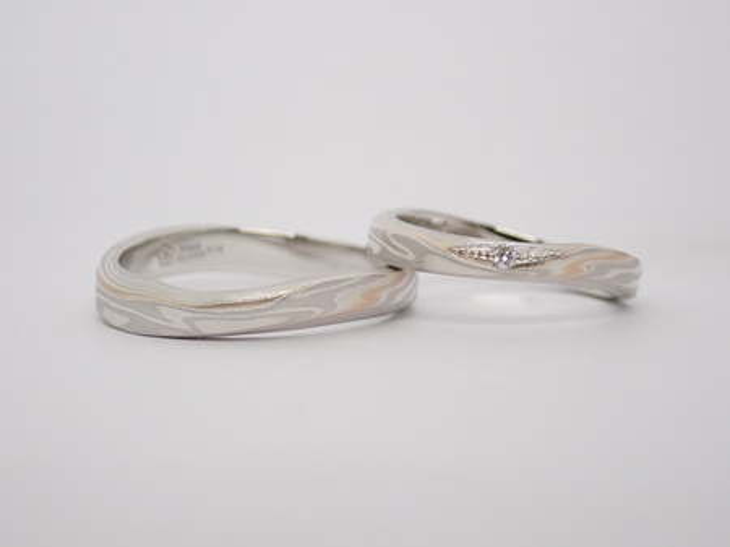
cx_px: 365
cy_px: 274
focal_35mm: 77
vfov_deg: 19.1
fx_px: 1623
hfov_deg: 25.3
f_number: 4.1
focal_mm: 13.65
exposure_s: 1/125
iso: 200
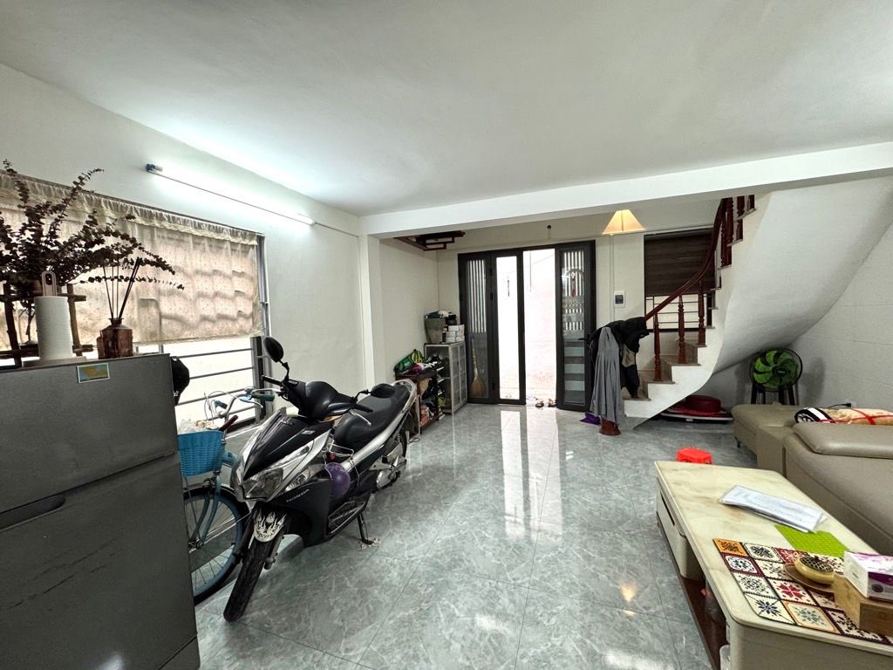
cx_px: 446
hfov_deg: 102.1
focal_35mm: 14
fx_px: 361
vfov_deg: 85.7
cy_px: 335
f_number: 2.2
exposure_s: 1/99
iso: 200
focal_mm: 2.22
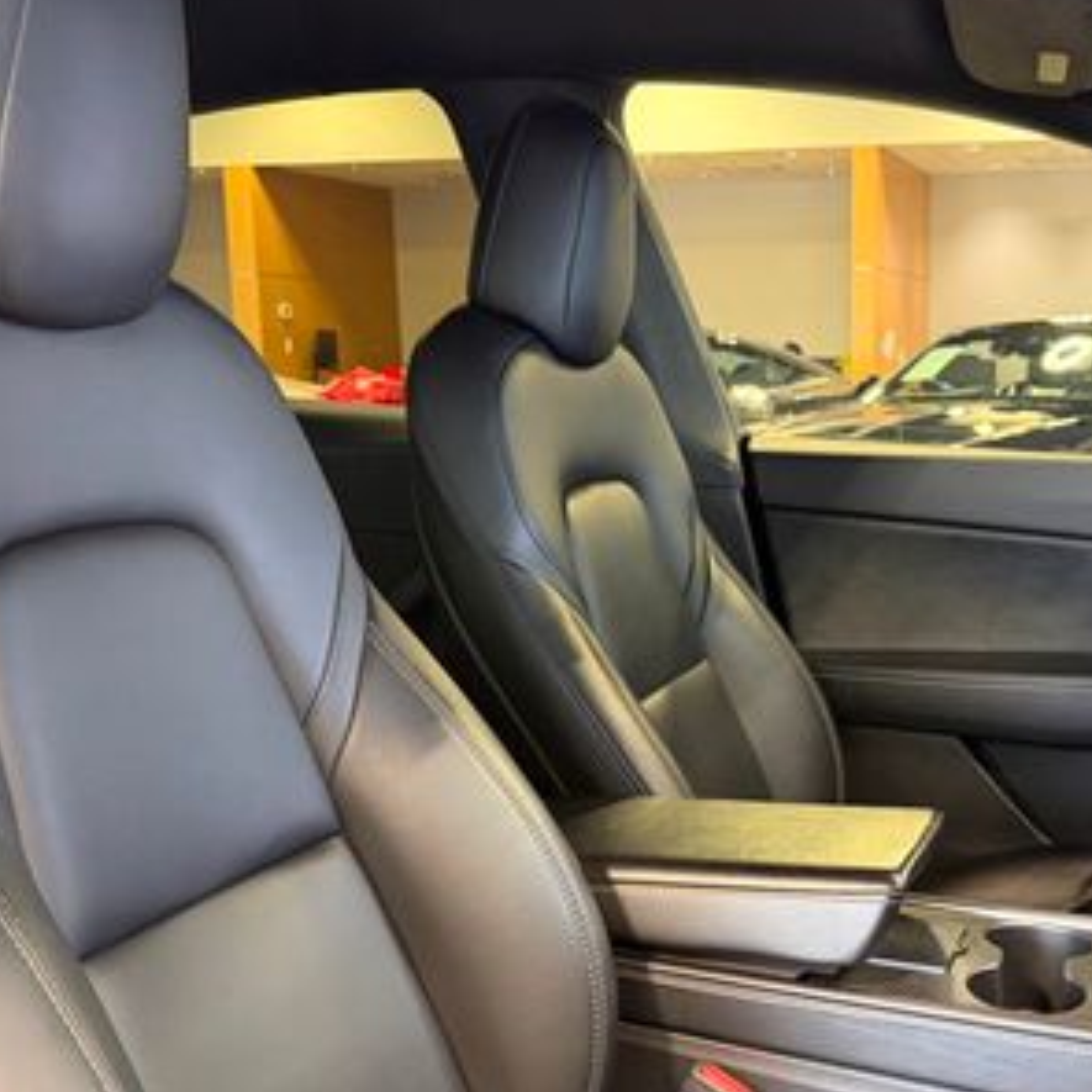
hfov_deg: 36.1
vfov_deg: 36.6
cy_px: 681
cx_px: 796
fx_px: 1642
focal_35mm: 46
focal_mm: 6.76
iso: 800
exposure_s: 1/60
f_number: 1.78
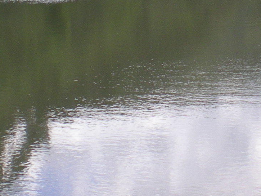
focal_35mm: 161
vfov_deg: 9.1
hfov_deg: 12.2
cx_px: 234
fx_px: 1214
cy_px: -19
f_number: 4.6
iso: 50
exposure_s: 1/199
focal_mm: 6.3
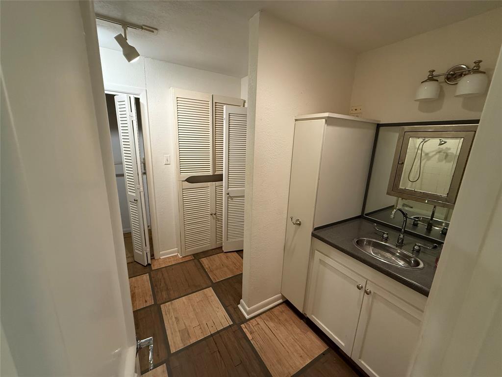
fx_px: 203
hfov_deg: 102.1
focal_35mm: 14
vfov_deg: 85.7
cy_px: 188
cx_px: 251
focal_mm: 2.22
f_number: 2.2
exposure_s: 1/120
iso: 250
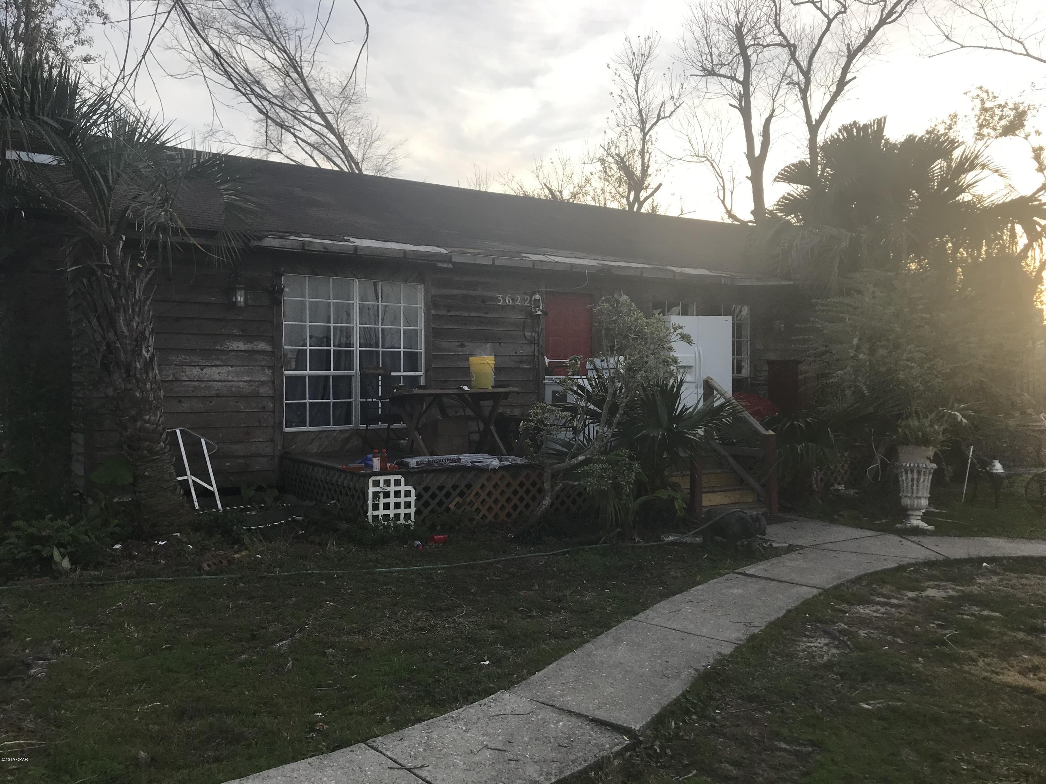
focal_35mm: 28
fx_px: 846
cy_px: 392
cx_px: 523
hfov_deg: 63.4
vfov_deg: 49.7
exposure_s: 1/553
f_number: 1.8
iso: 20
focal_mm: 3.99
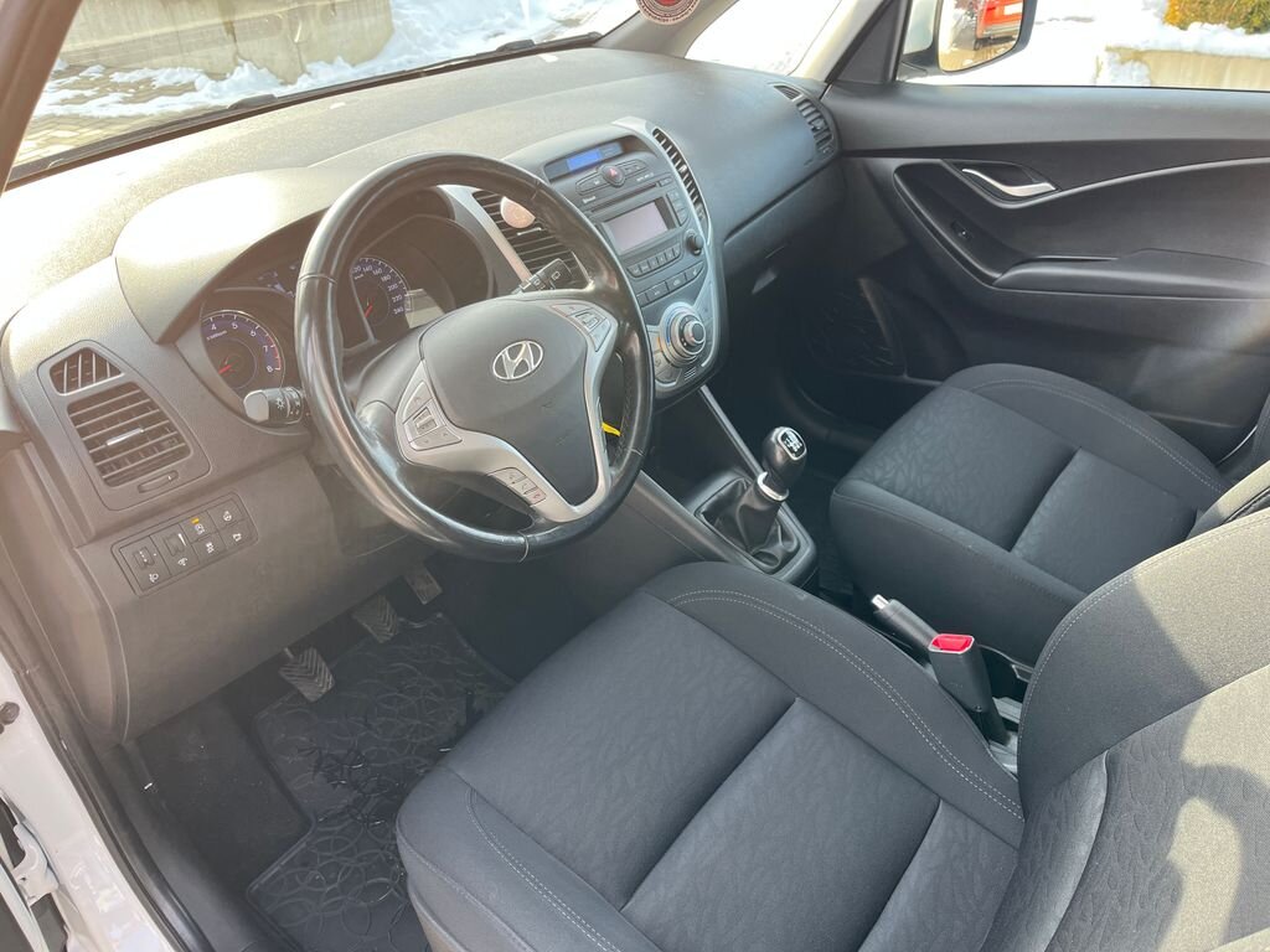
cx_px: 635
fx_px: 954
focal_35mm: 26
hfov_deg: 67.3
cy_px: 476
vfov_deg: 53.1
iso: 64
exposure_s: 1/121
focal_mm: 5.1
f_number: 1.6
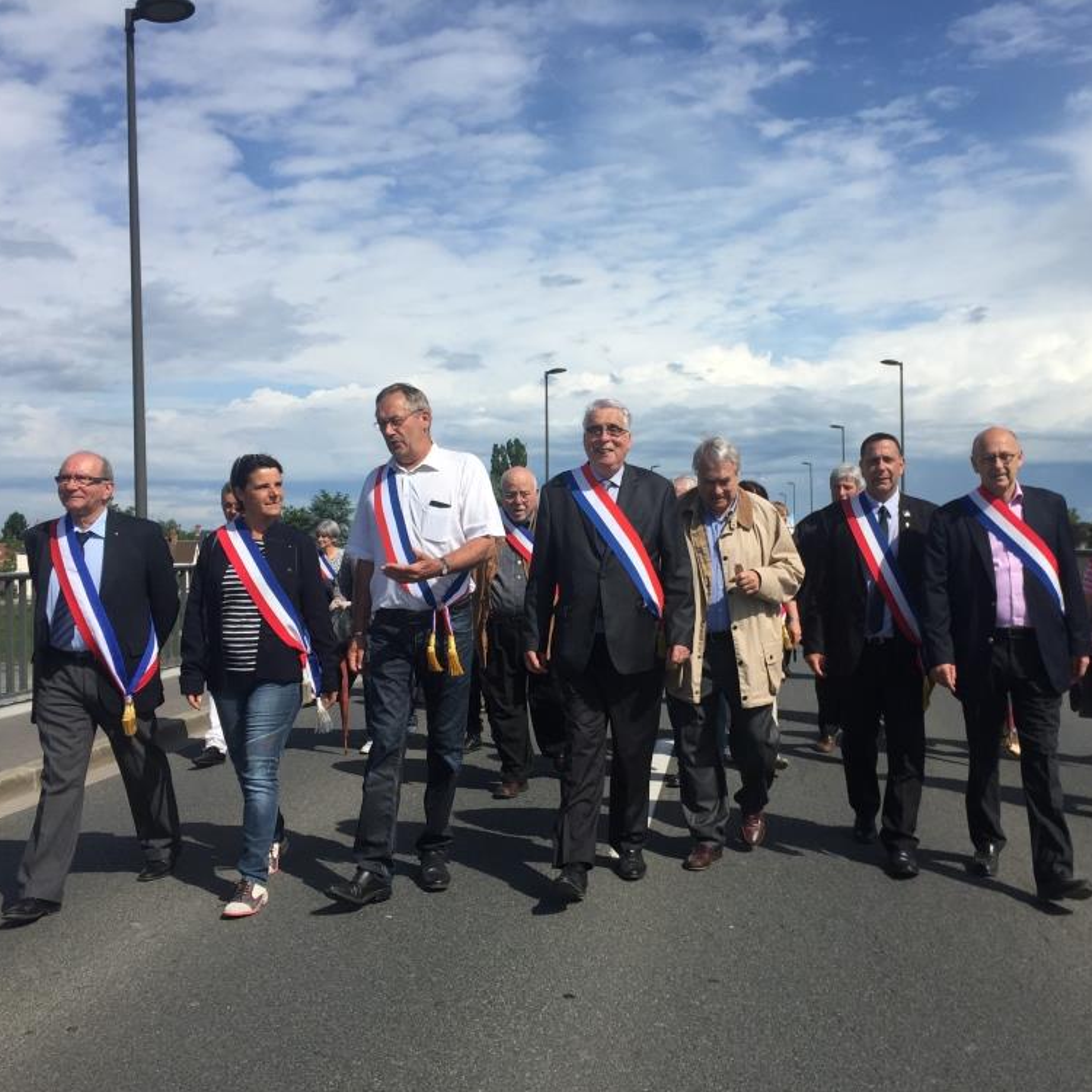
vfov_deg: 47.2
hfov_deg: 47.0
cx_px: 642
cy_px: 547
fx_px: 1249
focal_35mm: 35
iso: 32
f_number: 2.2
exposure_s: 1/3049
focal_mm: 4.15
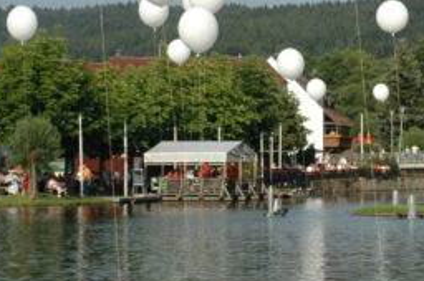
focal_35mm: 206
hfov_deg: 9.9
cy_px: 55
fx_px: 2423
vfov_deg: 6.6
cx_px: 427
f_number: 10
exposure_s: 1/400
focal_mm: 44
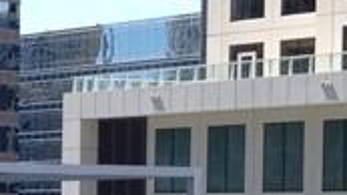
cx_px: -337
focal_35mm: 226
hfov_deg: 9.0
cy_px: 273
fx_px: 2078
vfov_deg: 5.3
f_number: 2.4
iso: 80
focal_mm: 4.28
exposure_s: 1/1453
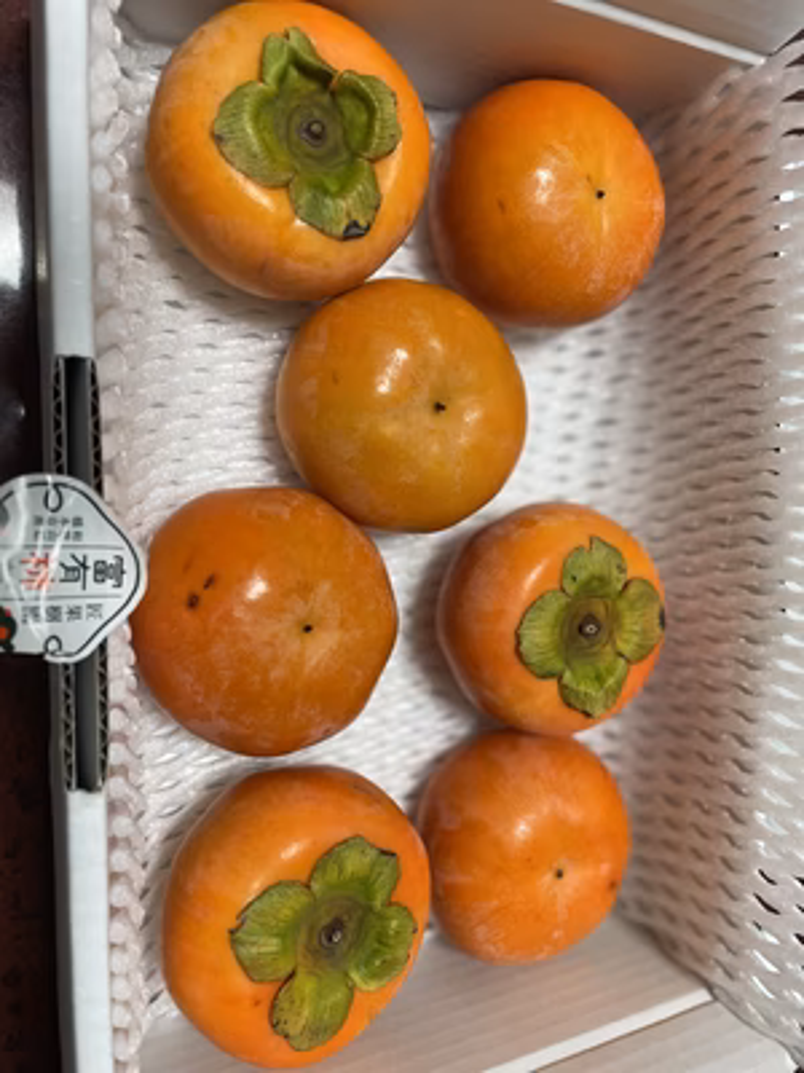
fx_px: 805
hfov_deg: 53.1
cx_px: 402
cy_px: 536
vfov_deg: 67.3
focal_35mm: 26
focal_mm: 4.2
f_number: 1.6
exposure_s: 1/120
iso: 125
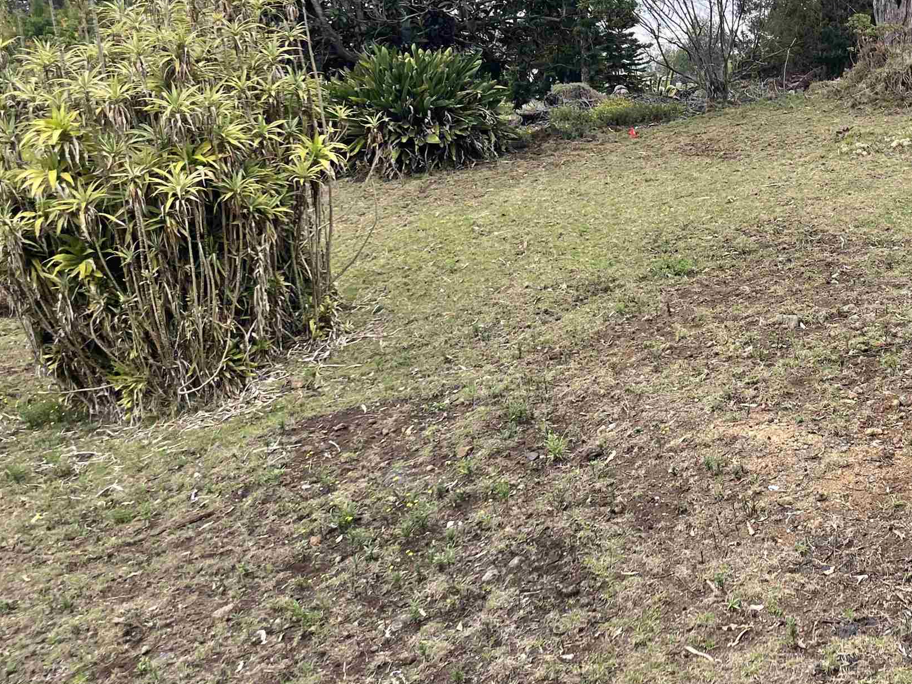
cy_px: 161
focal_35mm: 49
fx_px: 1291
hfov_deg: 37.1
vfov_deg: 29.2
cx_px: 768
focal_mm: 4.2
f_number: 1.6
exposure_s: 1/235
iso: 32
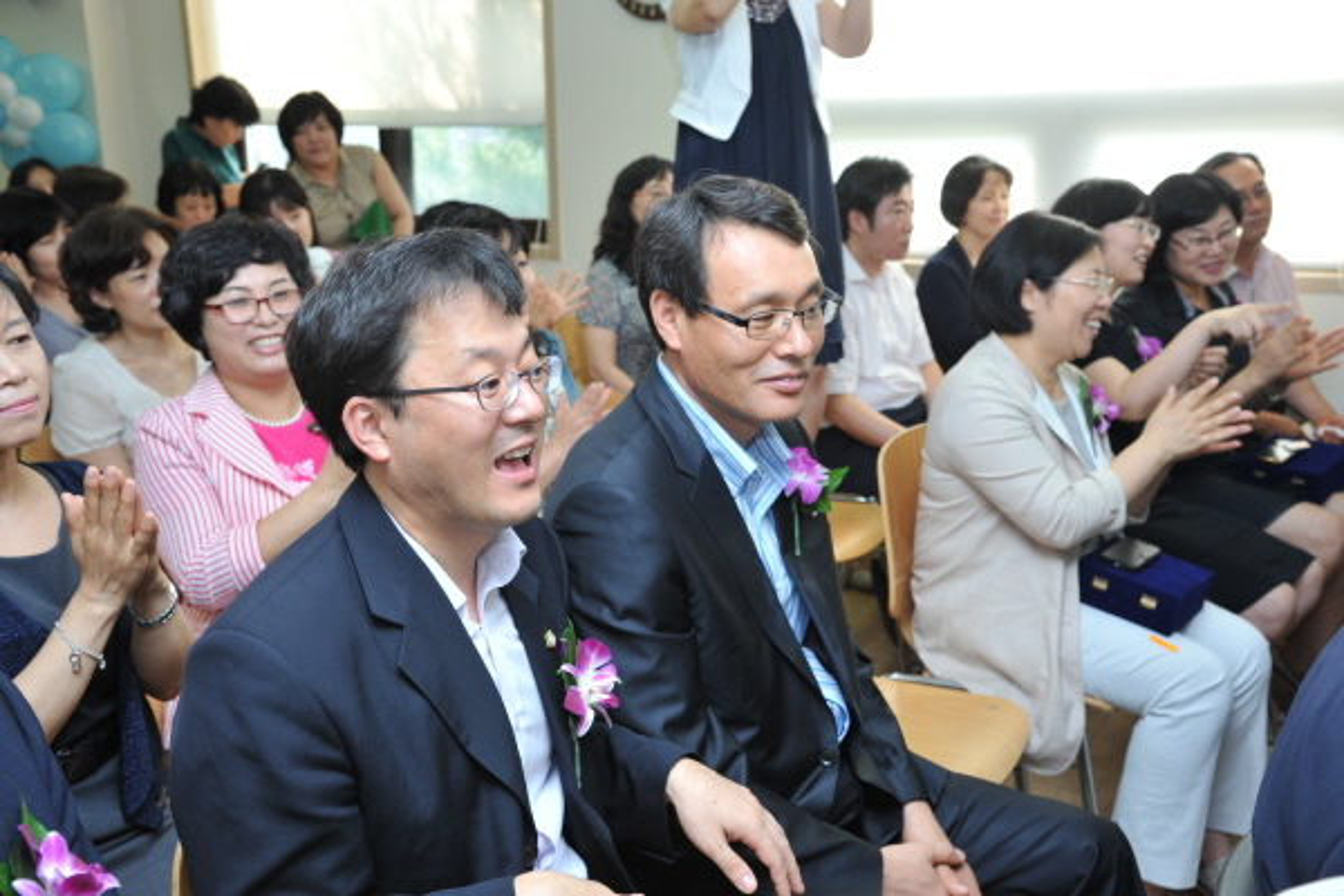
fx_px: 1419
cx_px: 672
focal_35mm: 38
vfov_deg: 35.1
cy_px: 448
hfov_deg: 50.7
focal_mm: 38
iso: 800
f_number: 5.6
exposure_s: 1/125
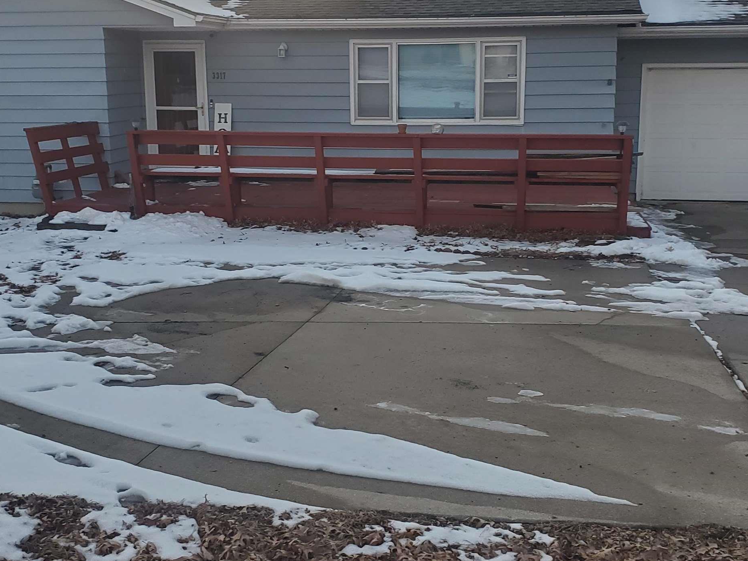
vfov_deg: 33.5
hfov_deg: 43.8
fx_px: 929
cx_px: 372
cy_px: 218
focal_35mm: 43
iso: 64
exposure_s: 1/88
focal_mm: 4.3
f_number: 2.4
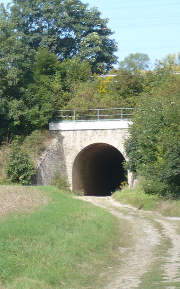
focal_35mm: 205
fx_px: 1609
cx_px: -13
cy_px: 144
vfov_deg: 10.2
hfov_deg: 6.4
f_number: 5
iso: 100
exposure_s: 1/250
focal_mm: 17.4
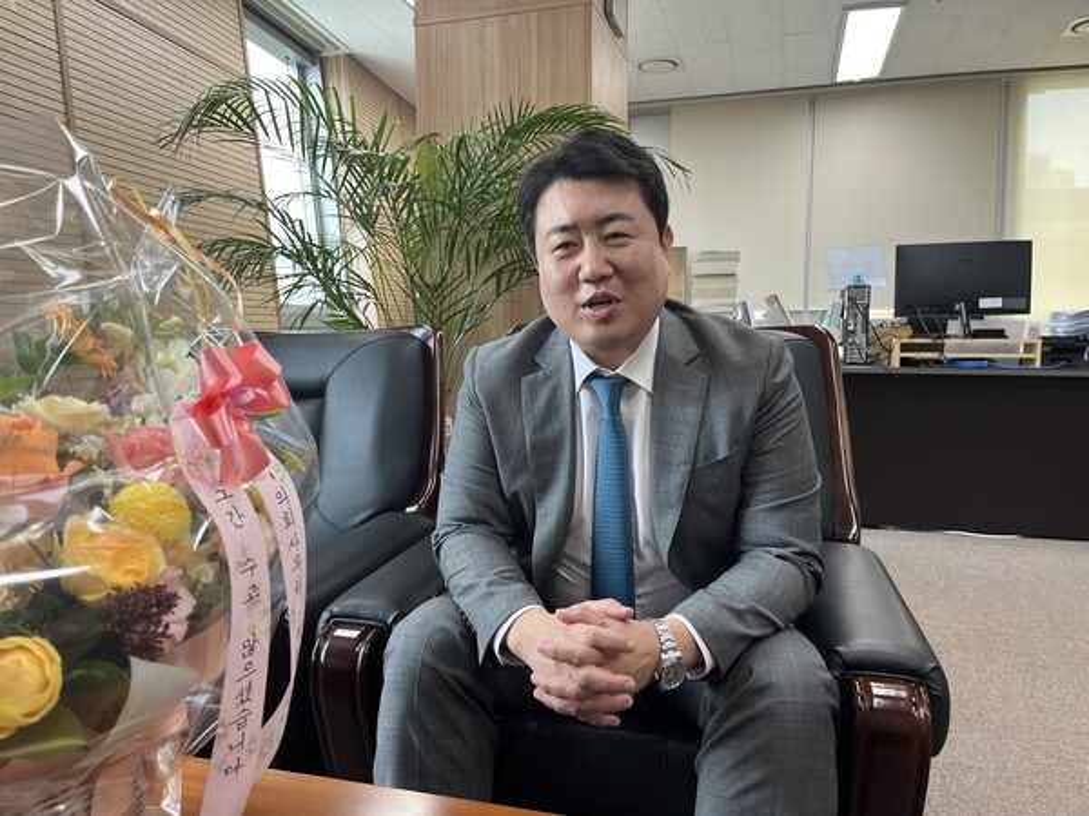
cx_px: 544
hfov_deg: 67.3
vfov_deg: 53.1
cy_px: 408
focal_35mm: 26
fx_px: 818
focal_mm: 5.1
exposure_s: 1/121
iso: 125
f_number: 1.6
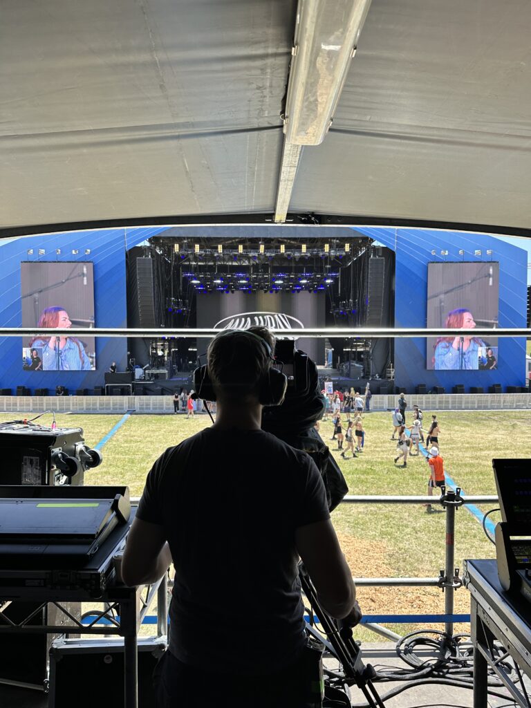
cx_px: 266
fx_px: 491
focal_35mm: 24
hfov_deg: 56.8
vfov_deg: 71.6
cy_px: 354
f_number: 1.78
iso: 80
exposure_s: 1/935
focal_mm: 6.86
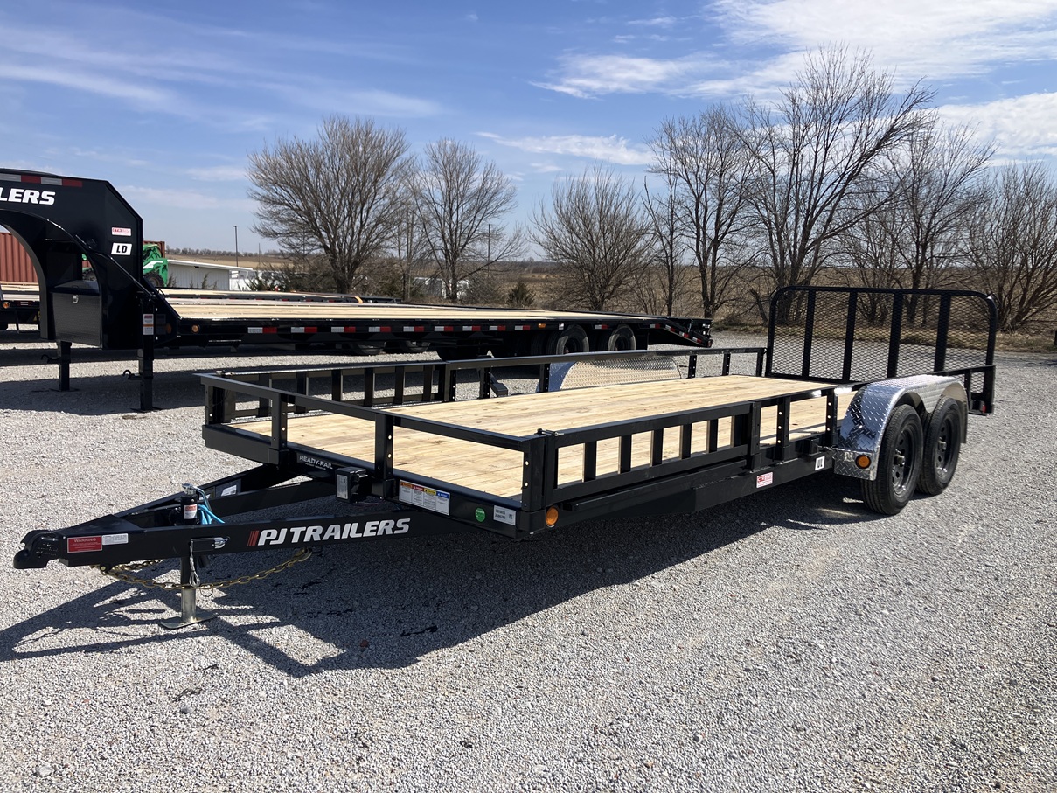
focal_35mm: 28
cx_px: 528
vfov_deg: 49.8
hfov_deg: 63.4
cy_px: 396
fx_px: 855
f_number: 1.8
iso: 32
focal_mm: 3.99
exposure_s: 1/2667
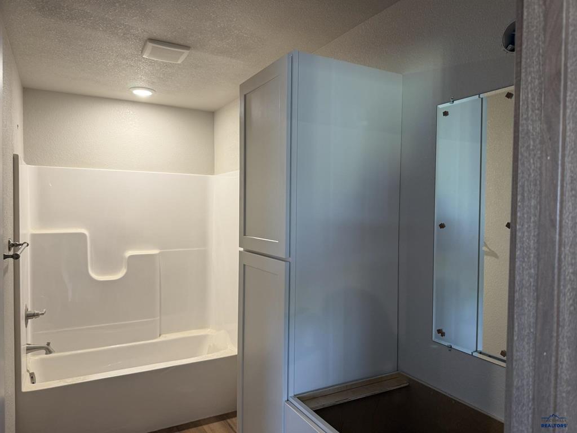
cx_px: 288
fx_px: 400
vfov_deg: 56.8
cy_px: 216
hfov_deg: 71.6
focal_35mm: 24
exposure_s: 1/60
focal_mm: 6.76
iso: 100
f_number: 1.78
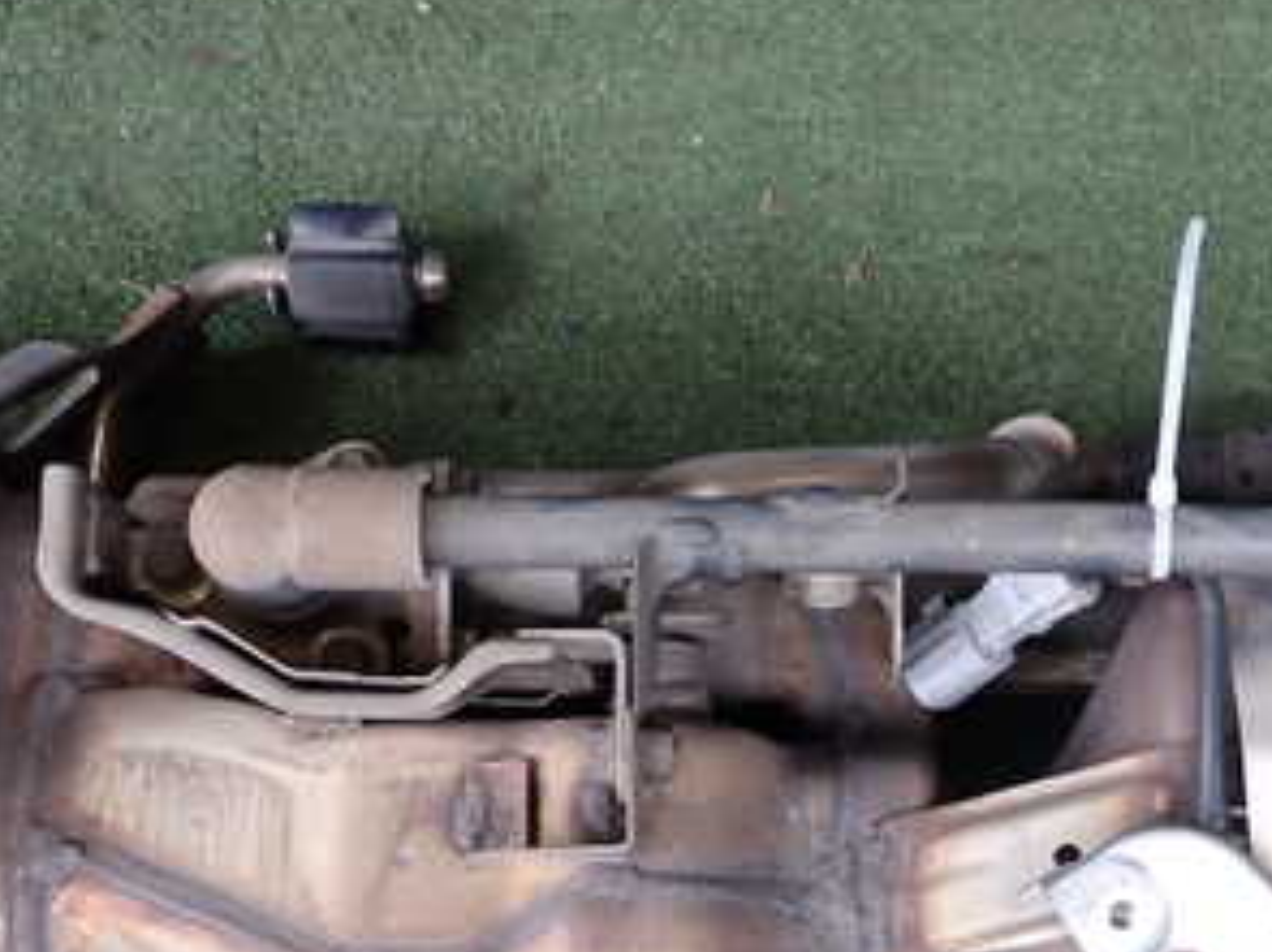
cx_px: 1069
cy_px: 836
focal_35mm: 61
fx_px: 2241
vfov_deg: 23.4
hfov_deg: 30.7
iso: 125
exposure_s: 1/125
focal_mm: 5.4
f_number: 2.3
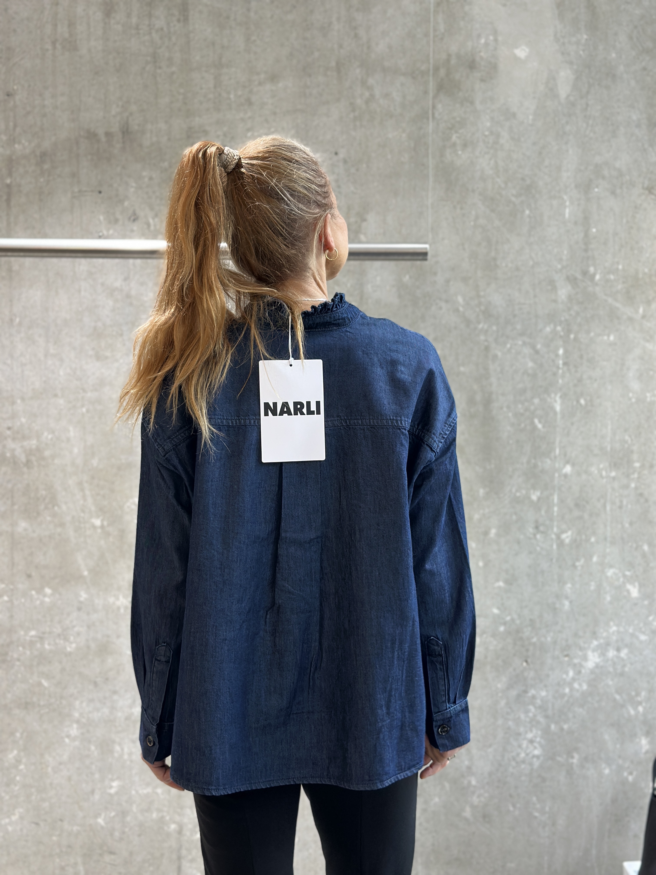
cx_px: 328
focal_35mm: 48
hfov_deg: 30.3
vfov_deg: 39.7
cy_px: 438
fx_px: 1213
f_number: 1.78
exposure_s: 1/50
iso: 125
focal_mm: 6.86
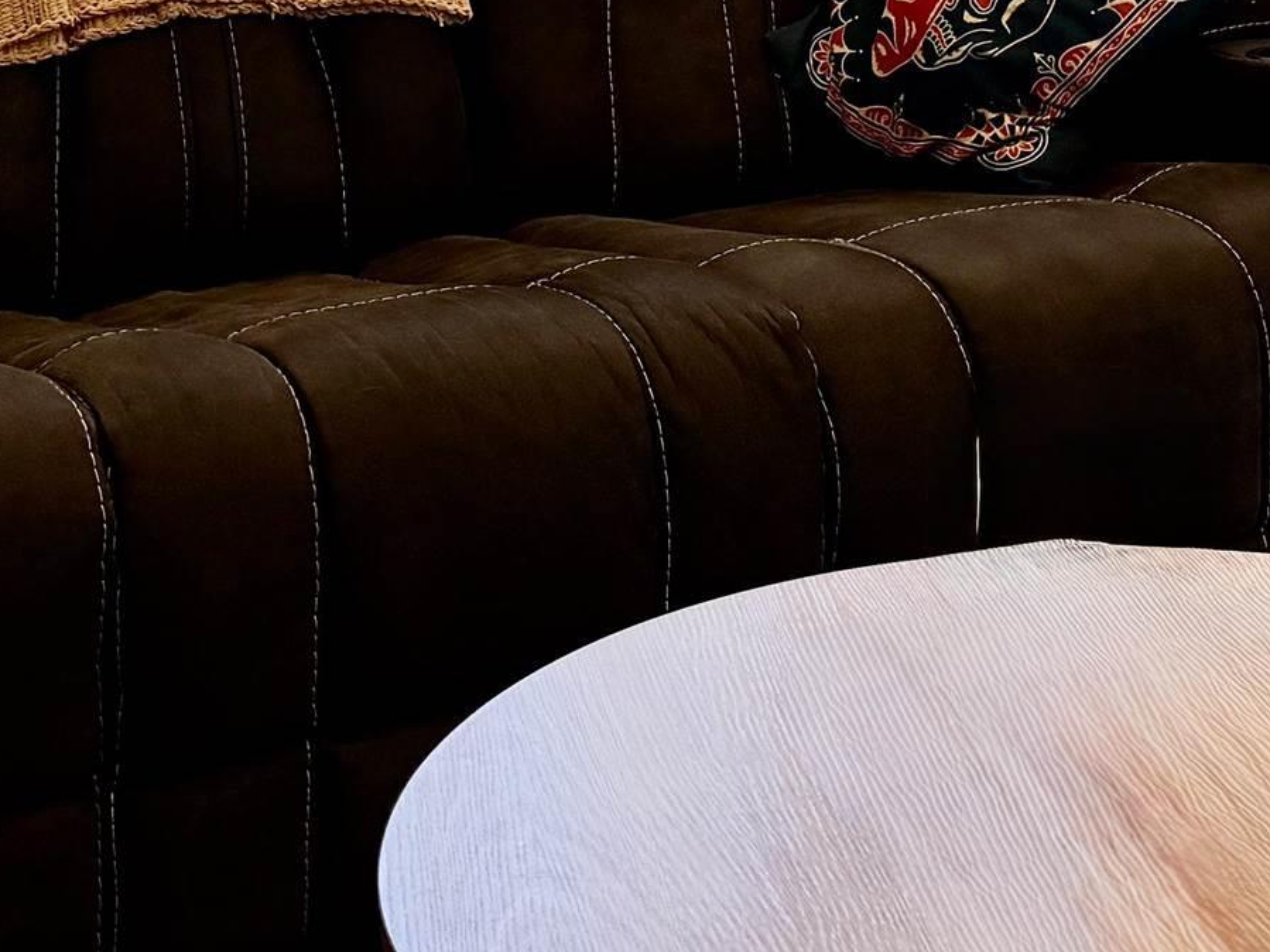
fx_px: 3008
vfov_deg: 16.8
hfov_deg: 23.7
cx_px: 838
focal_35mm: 82
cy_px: -357
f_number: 1.78
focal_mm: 6.76
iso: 200
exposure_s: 1/120
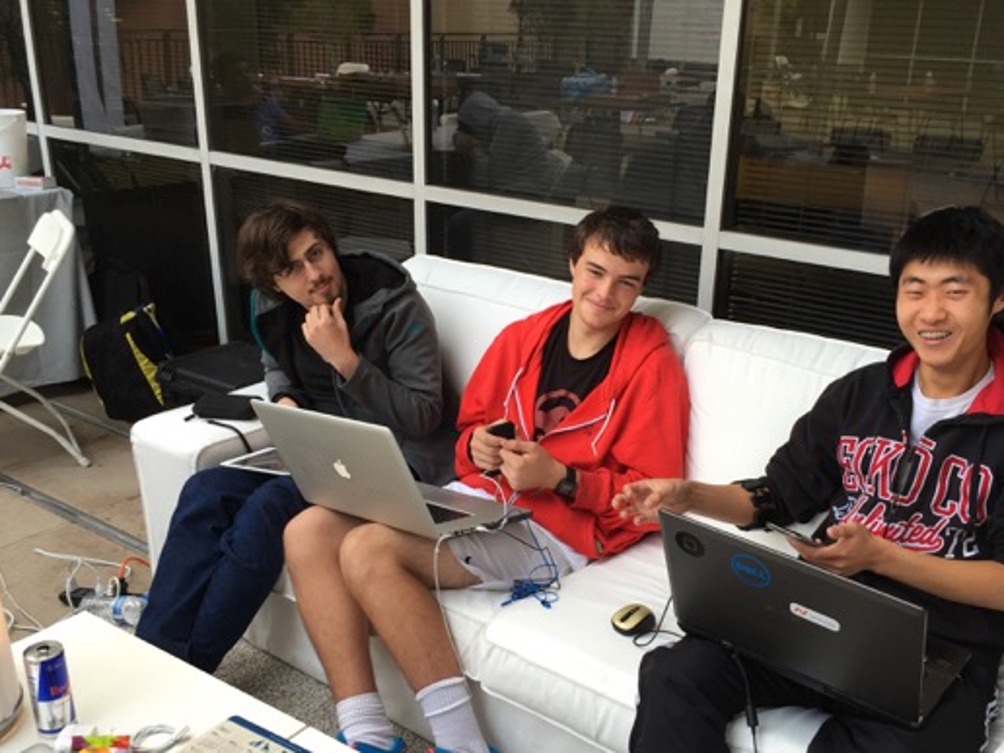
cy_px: 449
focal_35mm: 36
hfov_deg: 51.2
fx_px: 1044
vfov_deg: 39.5
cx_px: 568
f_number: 2.2
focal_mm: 4.15
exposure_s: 1/120
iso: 50
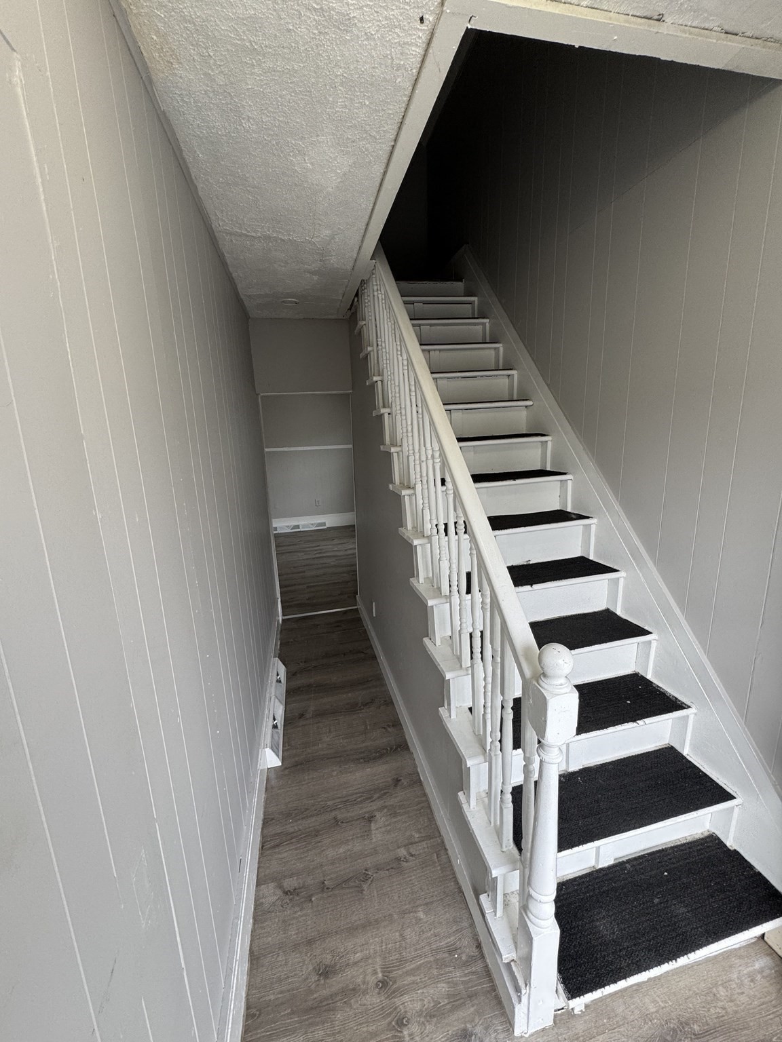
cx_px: 391
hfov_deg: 85.7
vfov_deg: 102.1
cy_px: 521
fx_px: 422
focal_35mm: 14
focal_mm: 2.22
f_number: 2.2
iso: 100
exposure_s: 1/99
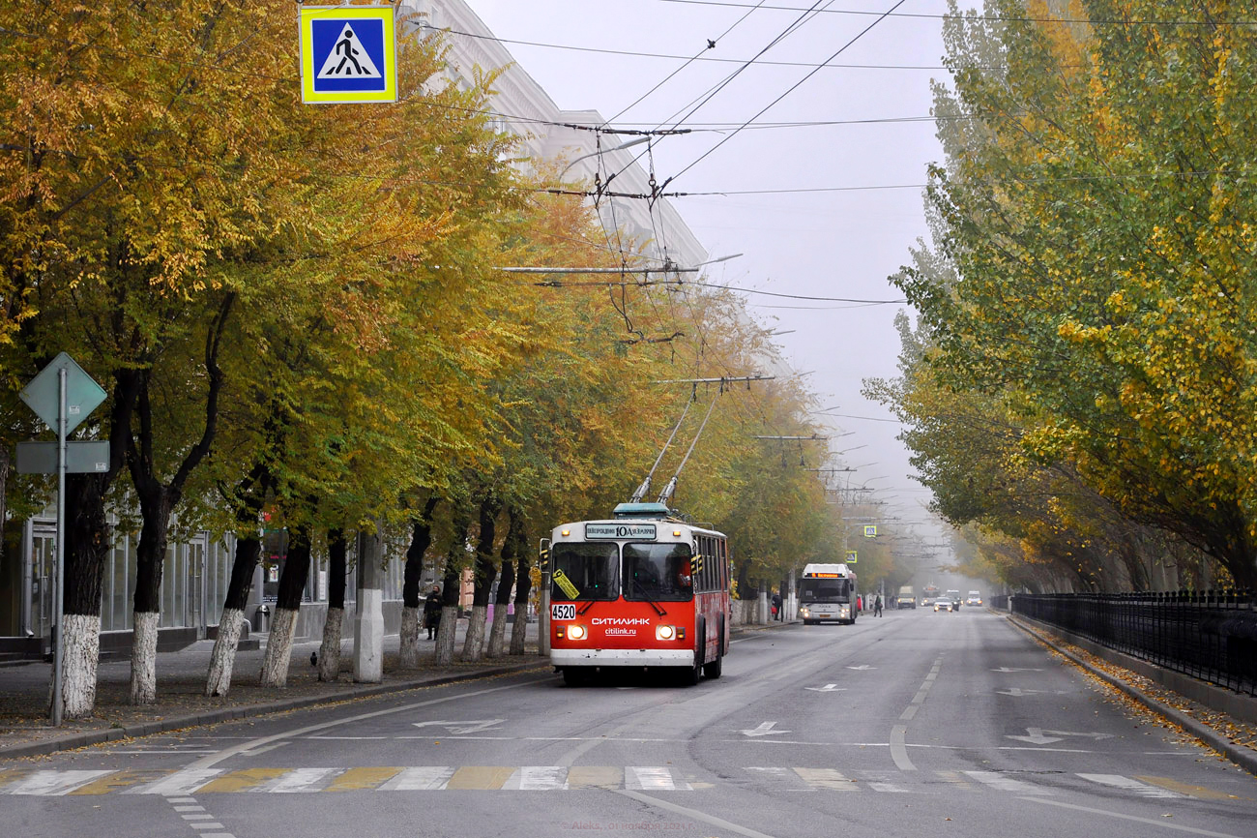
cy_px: 419
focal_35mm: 99
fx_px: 3456
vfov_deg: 13.8
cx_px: 628
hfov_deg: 20.6
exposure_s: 1/250
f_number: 5.6
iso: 320
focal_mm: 66
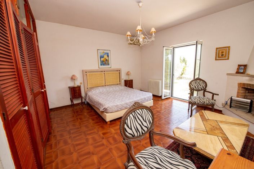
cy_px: 84
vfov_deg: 81.2
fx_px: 99
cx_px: 127
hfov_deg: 104.3
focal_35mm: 14
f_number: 9
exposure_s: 1/50
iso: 800
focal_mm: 14
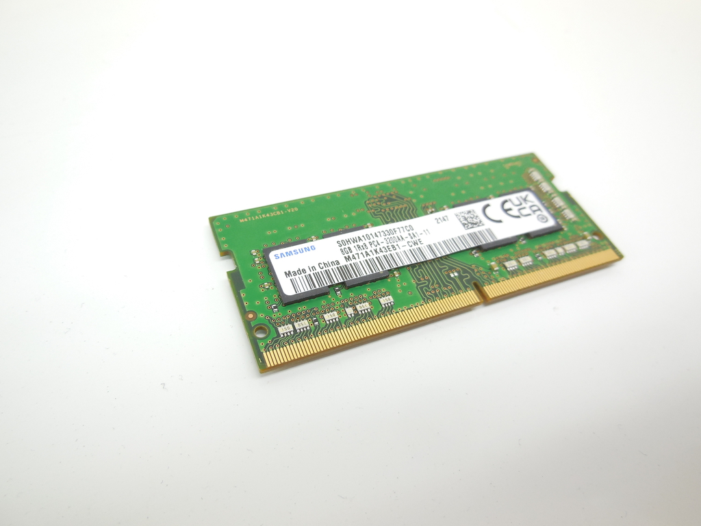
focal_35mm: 25
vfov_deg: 54.9
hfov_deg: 69.4
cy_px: 263
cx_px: 350
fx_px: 506
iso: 125
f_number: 3.1
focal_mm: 4.5
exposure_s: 1/160
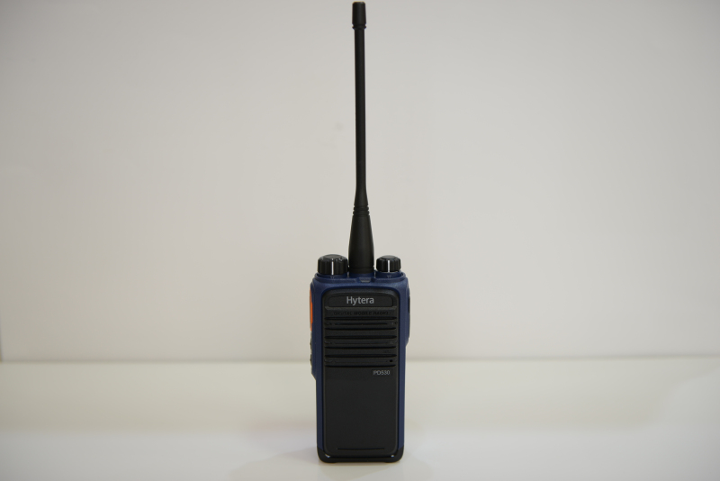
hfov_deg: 41.1
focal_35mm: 48
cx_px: 360
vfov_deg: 28.1
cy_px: 240
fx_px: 960
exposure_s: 1/20
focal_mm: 48
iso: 100
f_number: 2.8
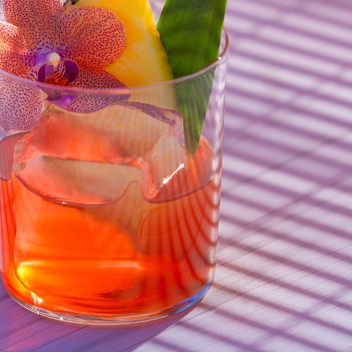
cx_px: 3
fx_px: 4475
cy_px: 109
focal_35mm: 389
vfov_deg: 4.5
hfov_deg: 4.5
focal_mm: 200
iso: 100
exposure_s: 1/320
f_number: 5.6
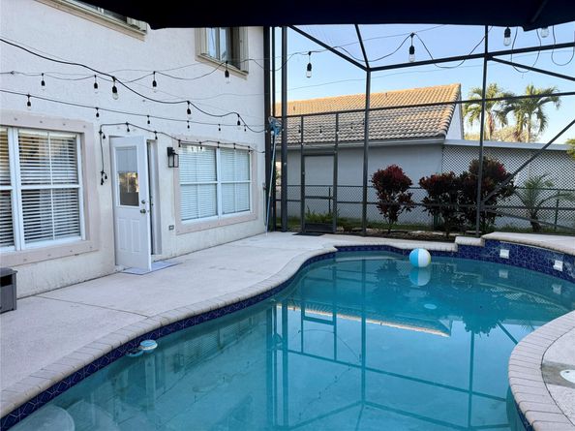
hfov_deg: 71.6
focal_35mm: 24
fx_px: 398
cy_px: 216
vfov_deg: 56.8
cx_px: 288
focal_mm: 6.76
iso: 100
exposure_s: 1/627
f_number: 1.78
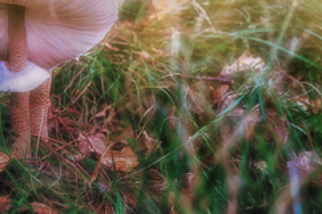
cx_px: 71
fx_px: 893
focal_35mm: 100
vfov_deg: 13.6
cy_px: 34
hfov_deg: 20.2
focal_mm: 35
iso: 100
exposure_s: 1/125
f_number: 4
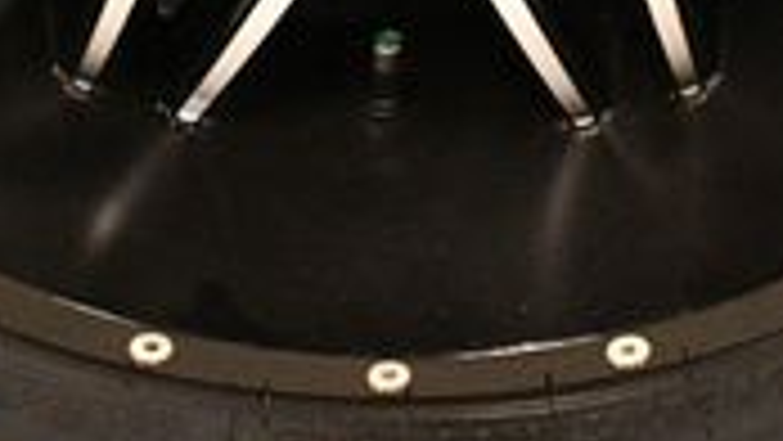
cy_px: -396
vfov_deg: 5.9
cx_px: 490
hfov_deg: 10.8
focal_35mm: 200
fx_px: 4154
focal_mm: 35
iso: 3200
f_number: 4.2
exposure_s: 1/80
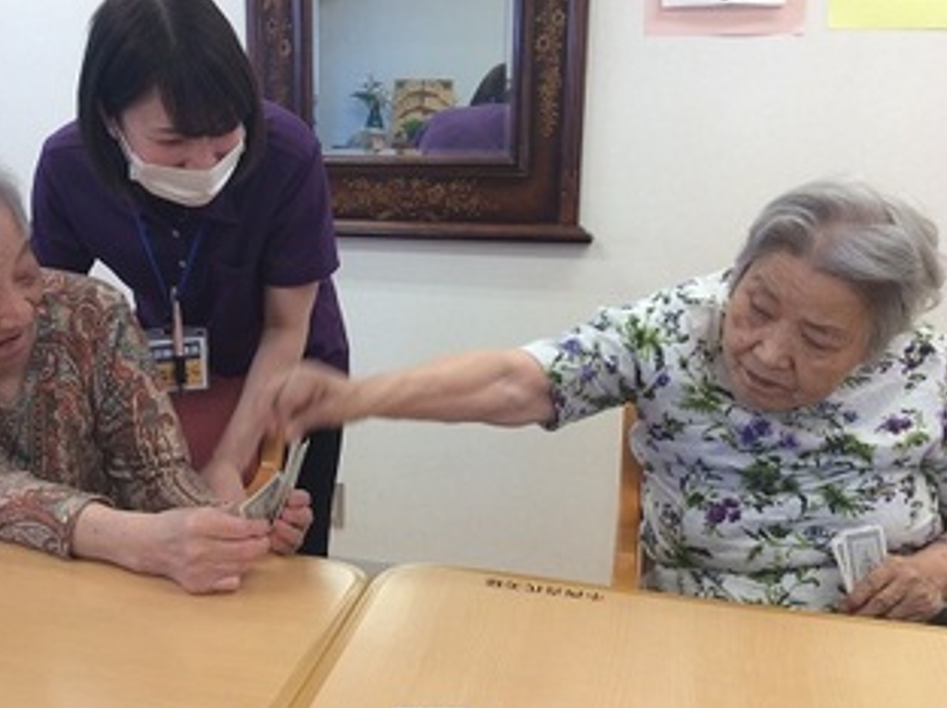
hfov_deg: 45.4
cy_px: 354
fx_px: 1120
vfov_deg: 35.0
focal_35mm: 41
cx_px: 343
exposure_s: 1/30
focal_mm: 3.3
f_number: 2.4
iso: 32
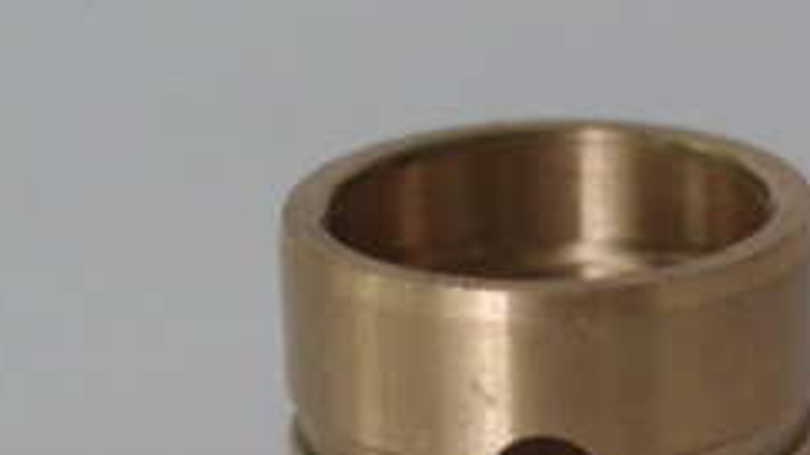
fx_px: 6700
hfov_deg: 6.9
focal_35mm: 312
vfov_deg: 3.9
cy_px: 505
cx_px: 552
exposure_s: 1/30
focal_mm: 80
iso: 800
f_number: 8
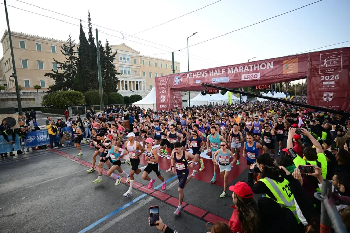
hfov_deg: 85.4
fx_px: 190
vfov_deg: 63.2
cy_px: 116
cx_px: 175
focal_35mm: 20
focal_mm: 19.5
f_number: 2.8
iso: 200
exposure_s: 1/640
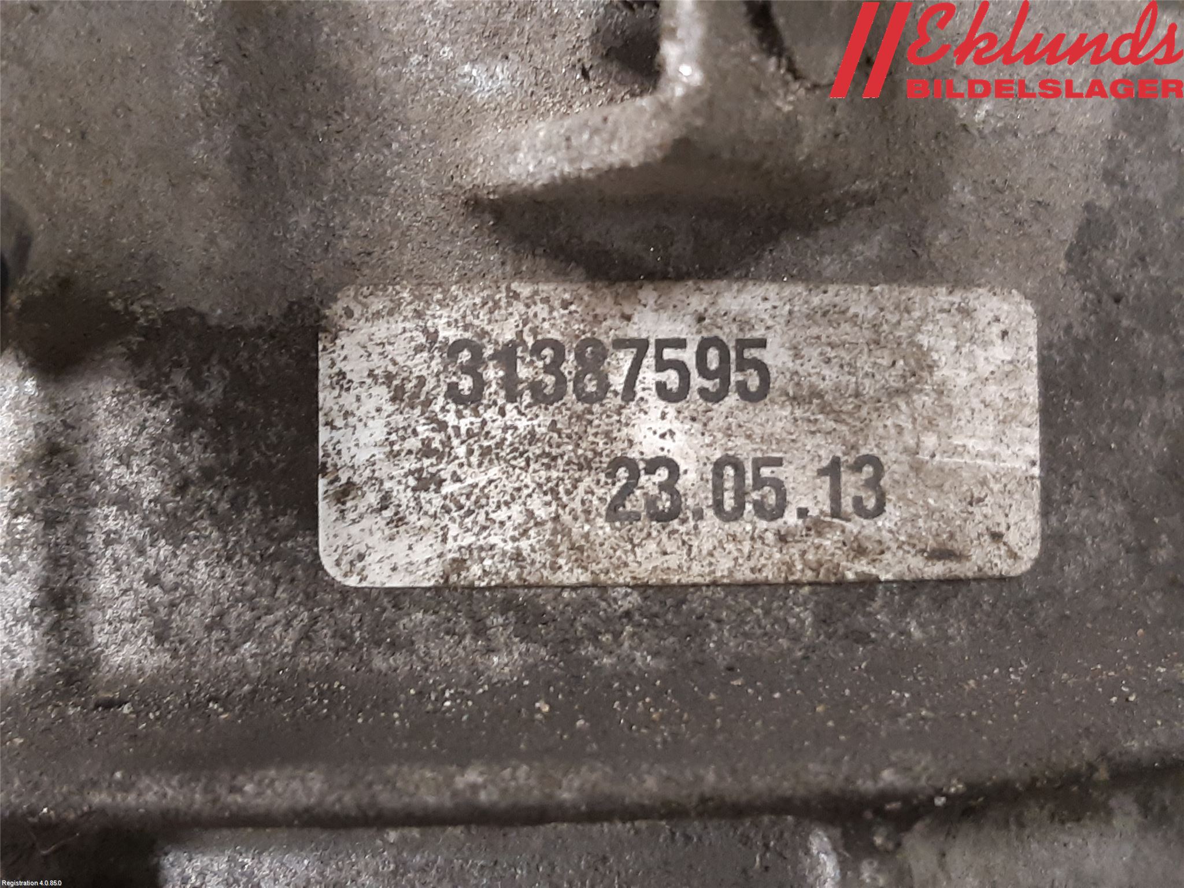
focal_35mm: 26
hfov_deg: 67.3
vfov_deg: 53.1
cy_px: 444
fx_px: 889
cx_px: 592
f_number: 1.7
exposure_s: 1/25
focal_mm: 3.93
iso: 200
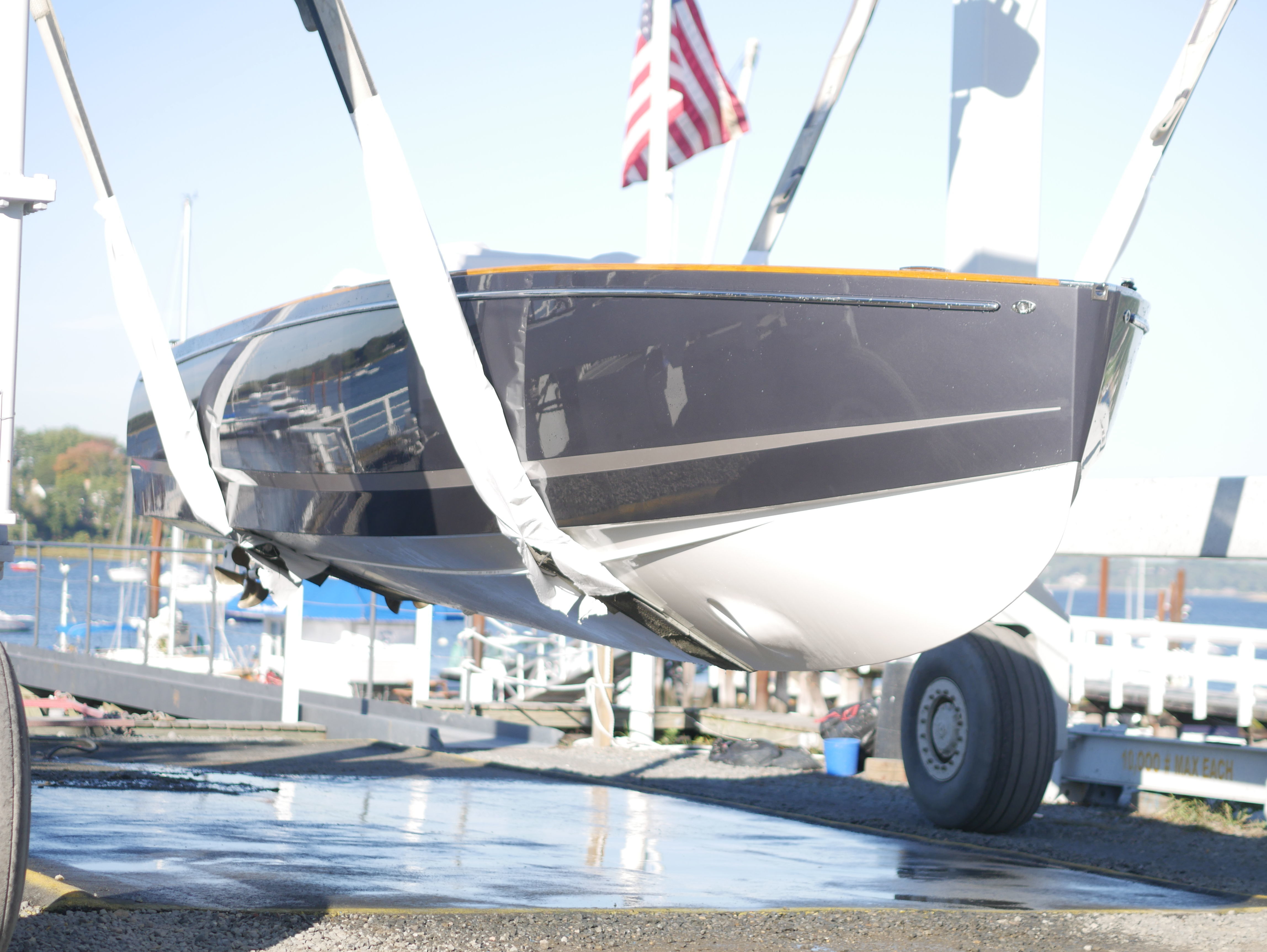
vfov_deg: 16.4
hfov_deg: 21.8
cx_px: 634
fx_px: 3296
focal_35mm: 90
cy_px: 476
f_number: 1.8
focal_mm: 45
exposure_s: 1/3200
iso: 200
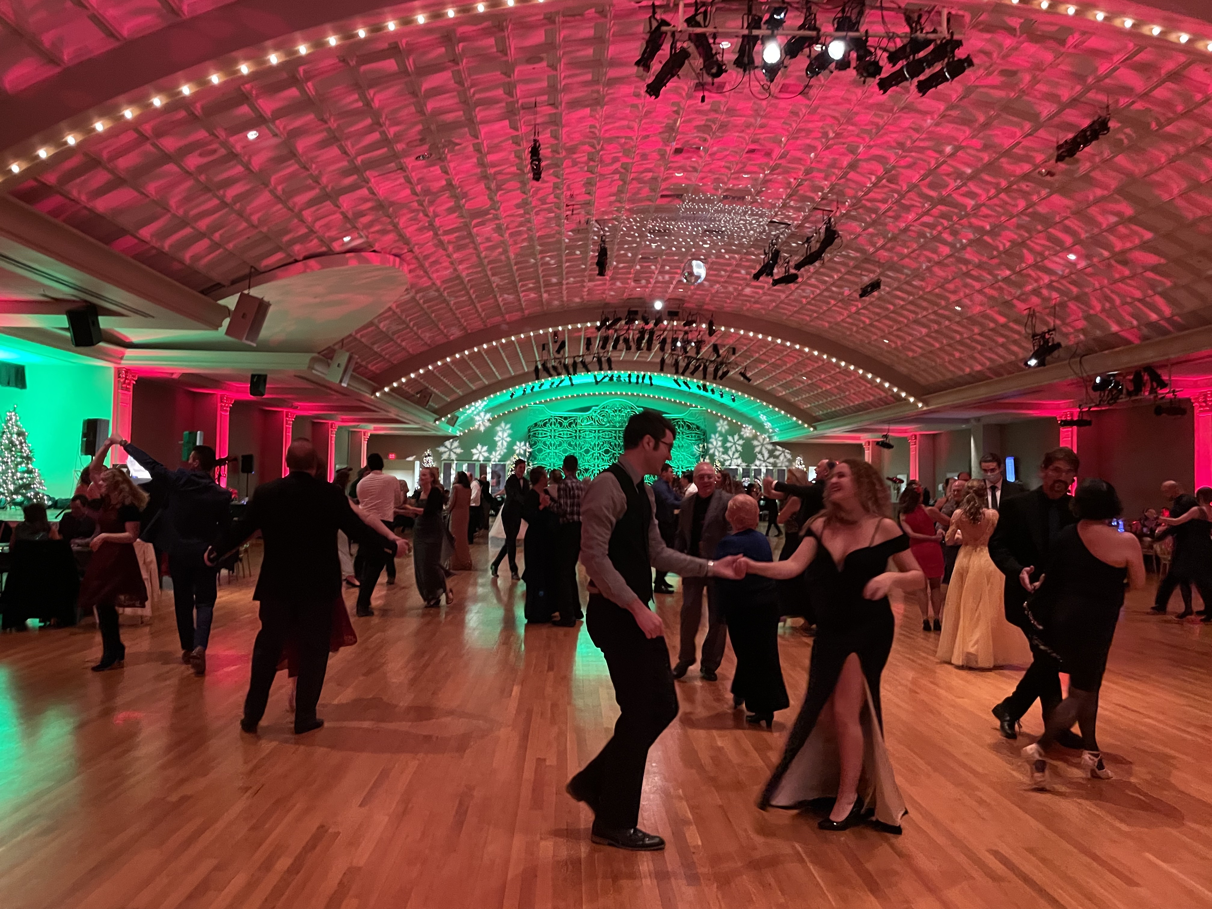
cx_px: 606
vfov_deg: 53.1
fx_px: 910
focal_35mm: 26
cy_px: 454
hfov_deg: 67.3
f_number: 1.6
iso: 640
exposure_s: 1/30
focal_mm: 4.2
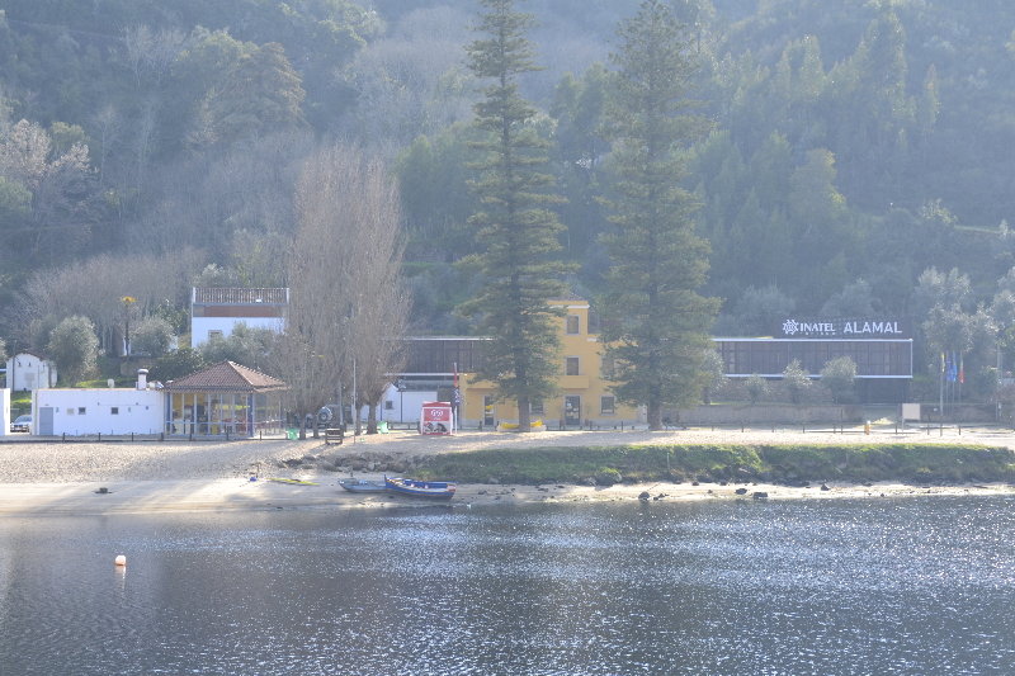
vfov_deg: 12.7
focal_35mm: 108
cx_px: 508
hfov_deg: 18.9
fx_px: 3044
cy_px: 338
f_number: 10
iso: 400
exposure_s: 1/200
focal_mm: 72
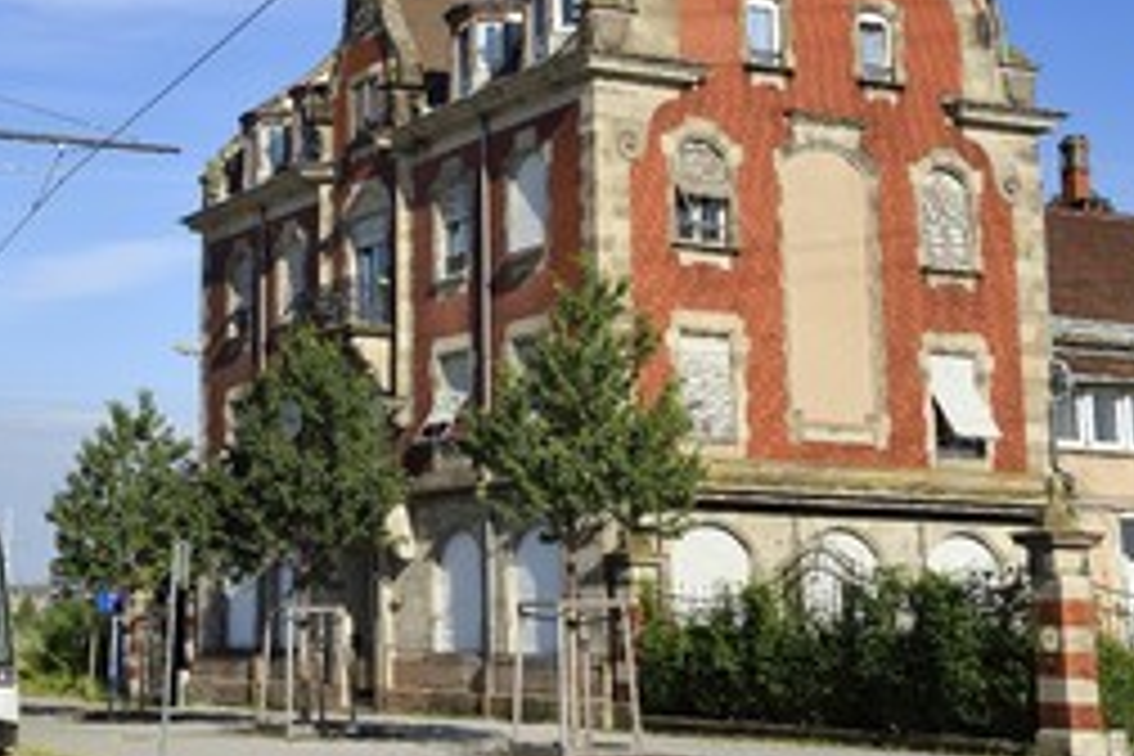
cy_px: 234
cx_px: 270
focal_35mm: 70
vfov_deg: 19.4
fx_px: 2205
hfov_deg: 28.4
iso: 200
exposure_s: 1/500
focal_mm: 42
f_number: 10
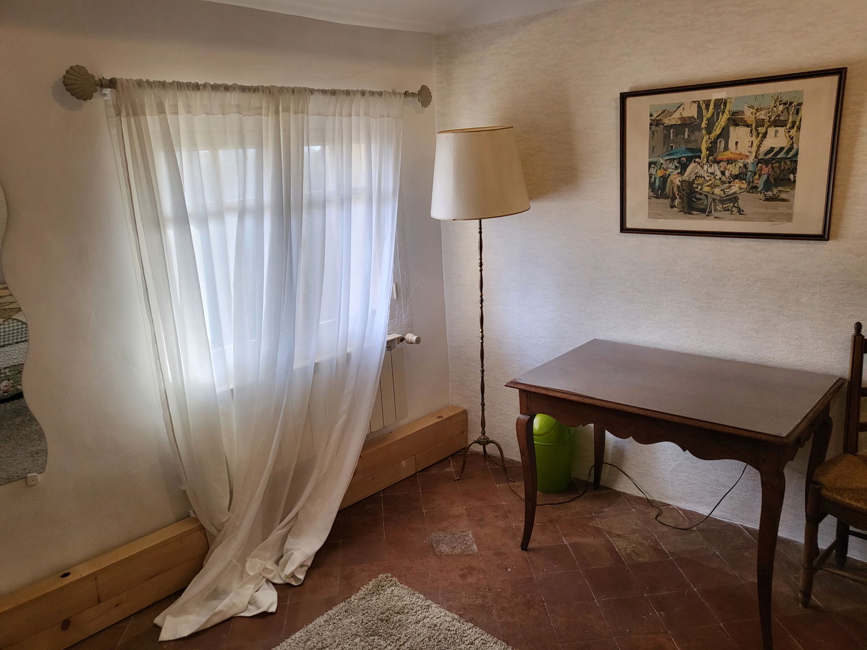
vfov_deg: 53.1
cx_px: 434
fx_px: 651
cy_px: 325
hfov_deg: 67.3
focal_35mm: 26
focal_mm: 4.25
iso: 160
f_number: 1.8
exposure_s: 1/100
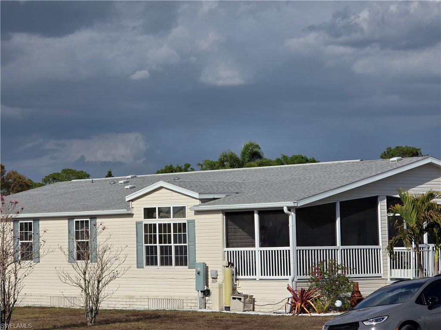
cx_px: 220
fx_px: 1465
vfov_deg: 12.9
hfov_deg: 17.1
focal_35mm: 115
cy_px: 165
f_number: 3.4
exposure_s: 1/3282
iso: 64
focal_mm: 18.6
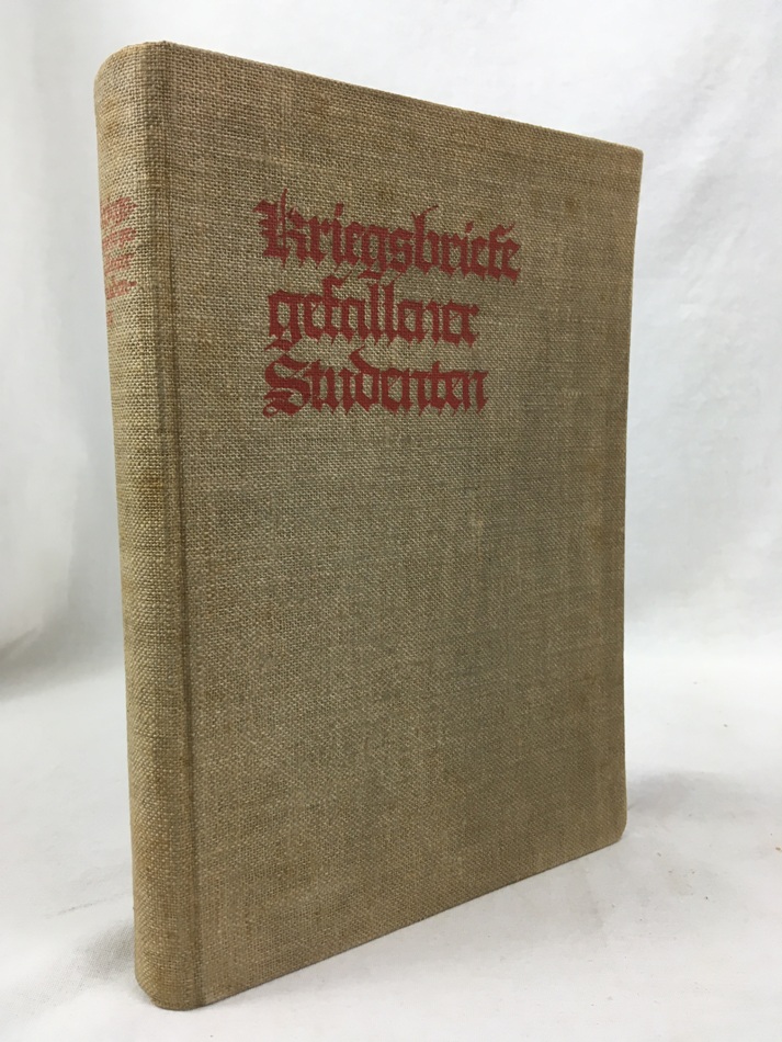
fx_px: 873
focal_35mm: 29
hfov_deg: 48.2
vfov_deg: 61.6
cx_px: 391
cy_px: 521
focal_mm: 4.15
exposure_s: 1/40
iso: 25
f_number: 2.2
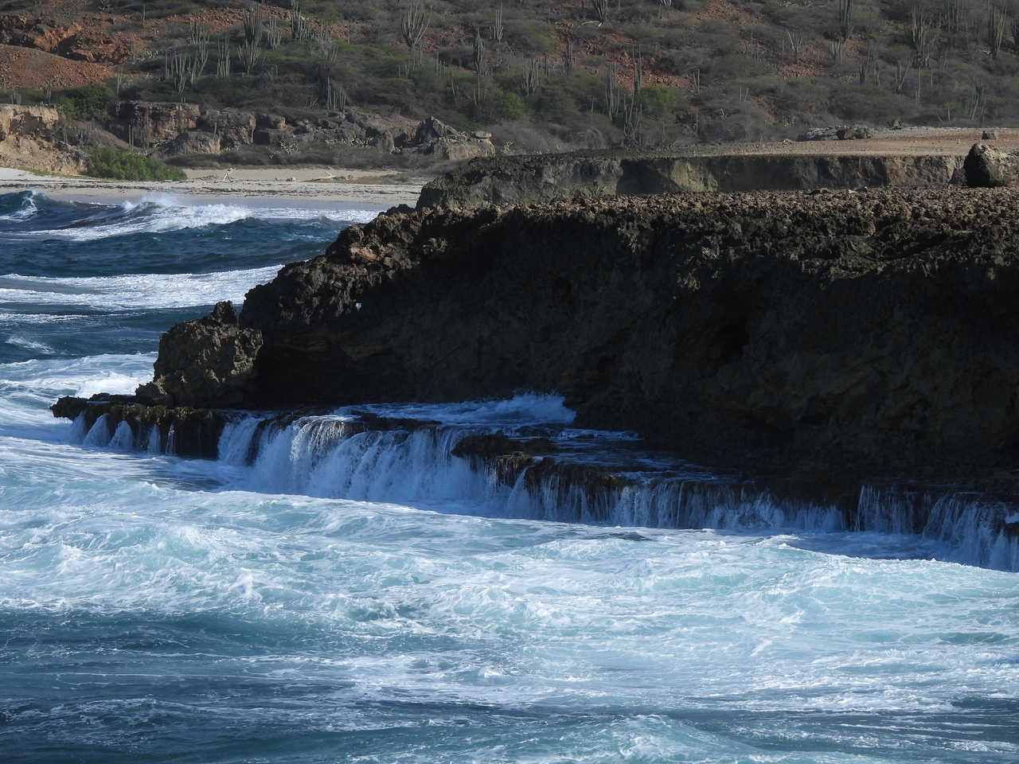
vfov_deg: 7.4
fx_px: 5887
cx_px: 510
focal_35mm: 200
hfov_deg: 9.9
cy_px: 382
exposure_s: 1/1000
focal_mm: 35.7
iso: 100
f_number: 4.5
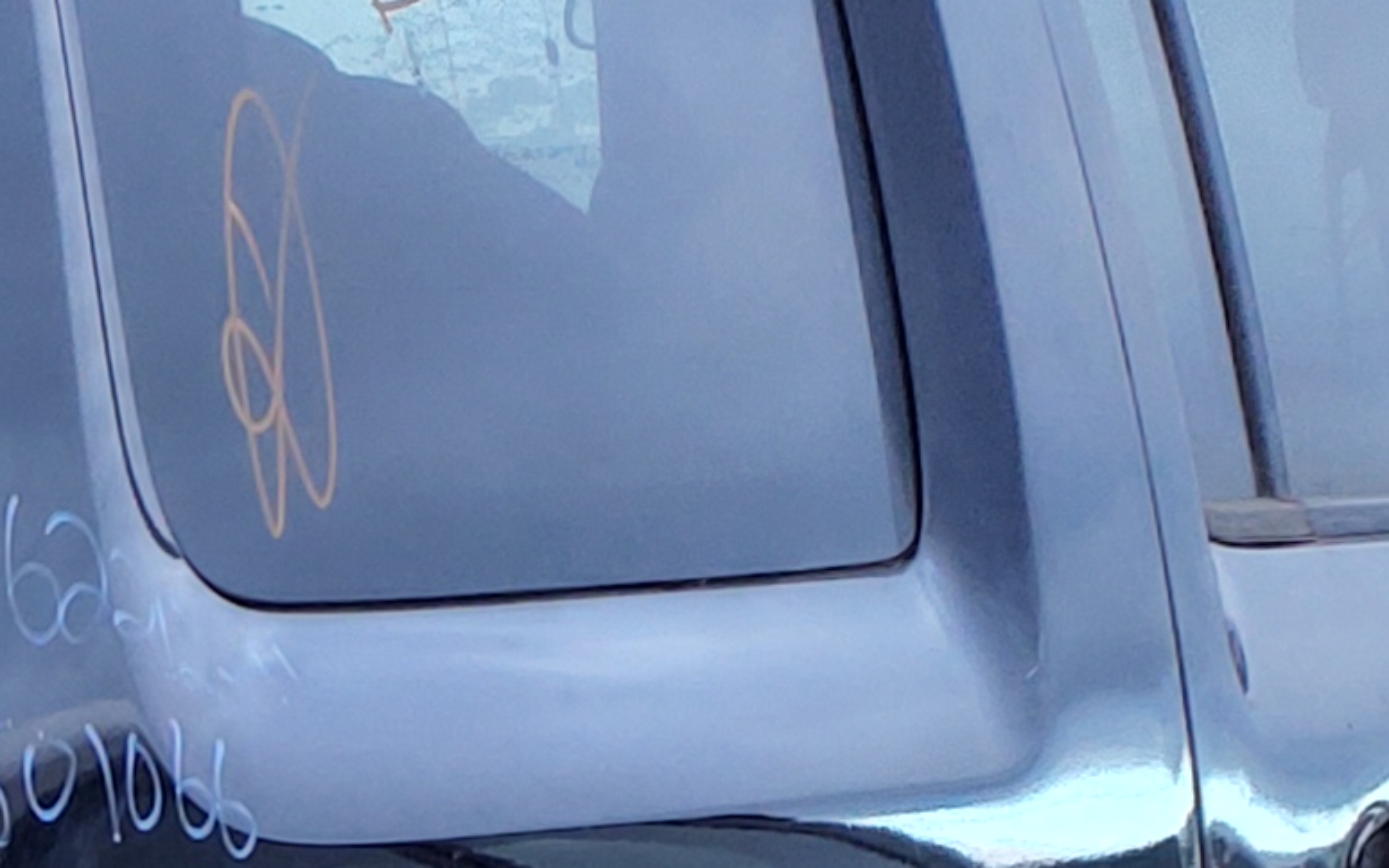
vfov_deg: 8.7
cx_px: -479
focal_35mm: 147
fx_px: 5565
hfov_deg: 13.6
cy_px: 1284
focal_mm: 3.58
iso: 64
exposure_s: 1/60
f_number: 1.9
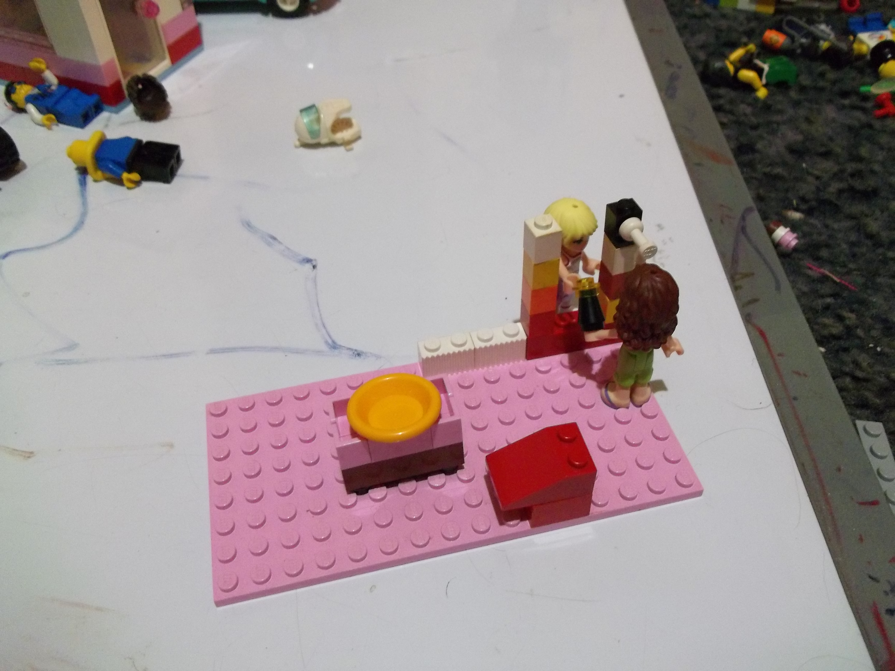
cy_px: 336
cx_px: 448
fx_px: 827
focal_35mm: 32
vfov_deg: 44.2
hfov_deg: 56.8
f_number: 2.9
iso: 353
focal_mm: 5.7
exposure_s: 1/8
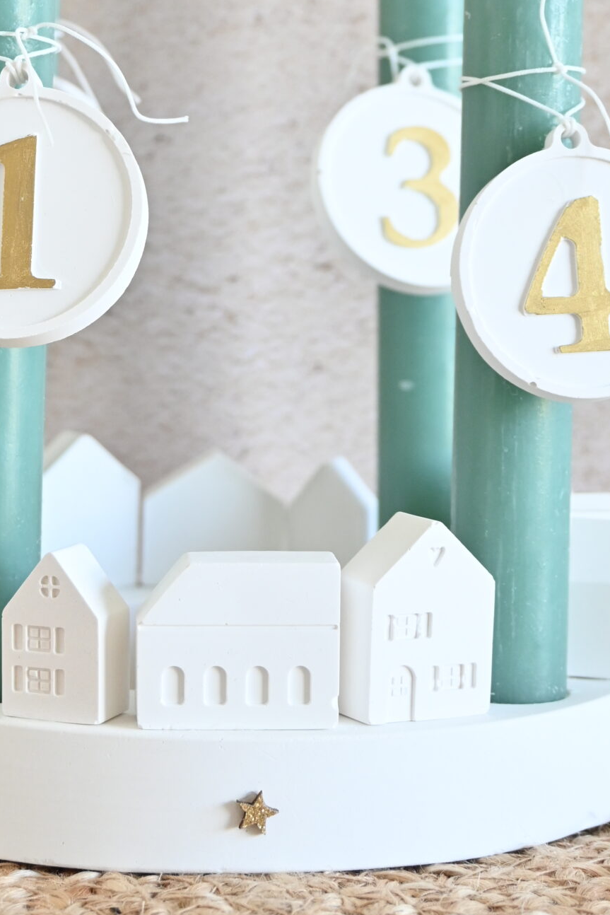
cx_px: 228
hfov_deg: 14.6
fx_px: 2376
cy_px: 320
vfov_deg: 21.7
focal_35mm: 93
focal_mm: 31.5
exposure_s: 1/50
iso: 640
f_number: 5
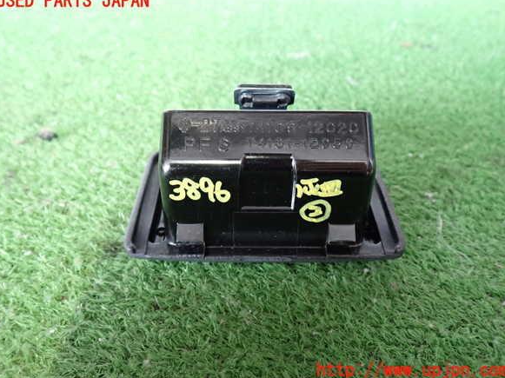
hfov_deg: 58.4
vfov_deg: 45.4
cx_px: 252
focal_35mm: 31
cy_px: 186
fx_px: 452
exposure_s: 1/30
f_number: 2.3
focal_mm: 5.4
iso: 500
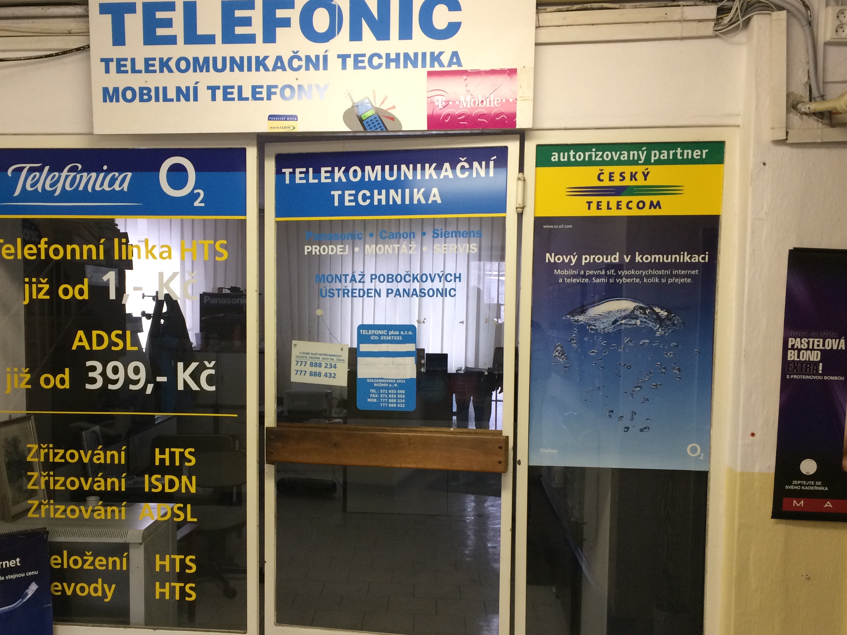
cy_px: 383
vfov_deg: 39.5
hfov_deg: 51.0
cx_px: 336
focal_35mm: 36
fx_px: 881
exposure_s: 1/33
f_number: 2.2
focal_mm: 4.15
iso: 160
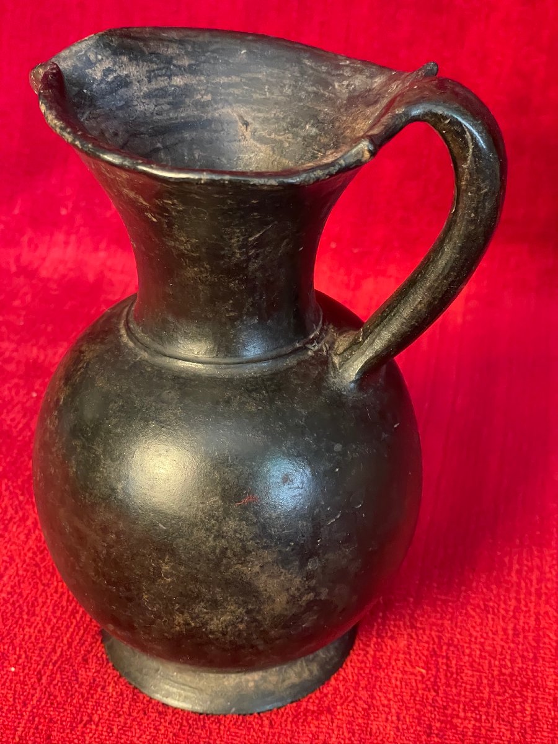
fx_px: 1118
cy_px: 372
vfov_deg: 36.8
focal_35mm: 52
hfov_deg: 28.0
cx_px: 279
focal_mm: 6
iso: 1000
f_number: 2
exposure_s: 1/36
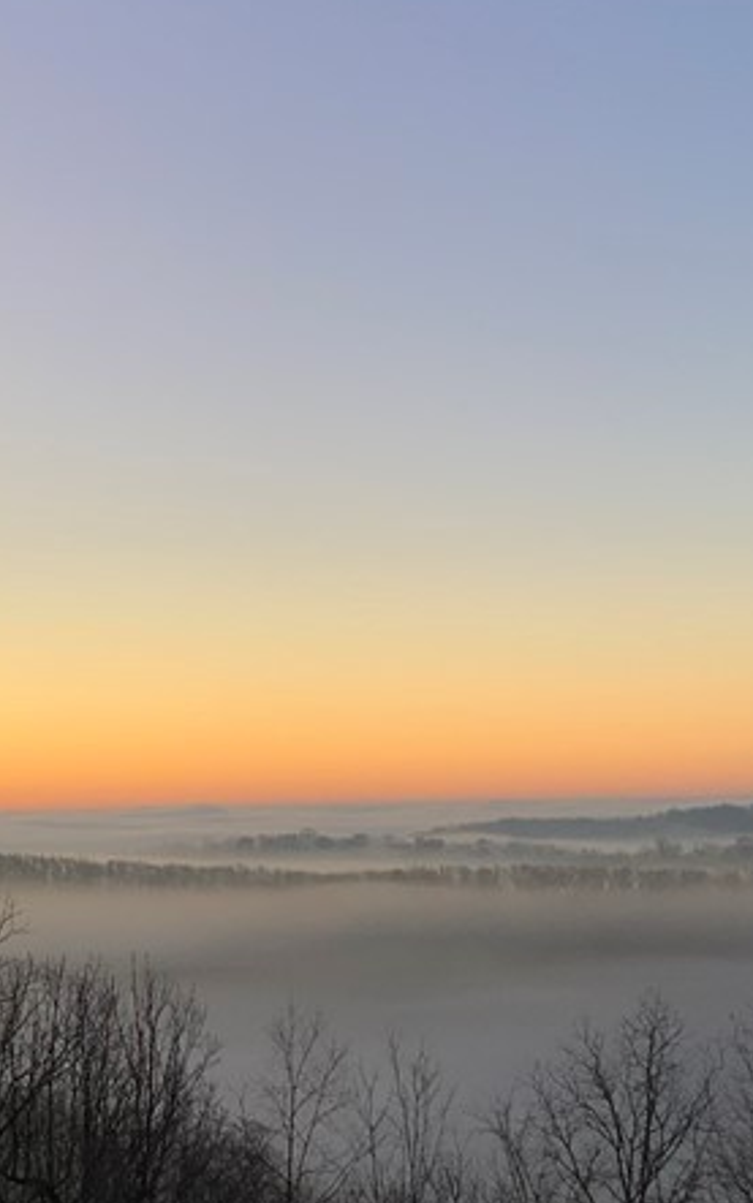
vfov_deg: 28.9
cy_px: 701
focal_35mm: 71
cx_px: 98
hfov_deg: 18.1
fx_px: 2331
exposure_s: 1/77
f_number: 1.8
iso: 64
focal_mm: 3
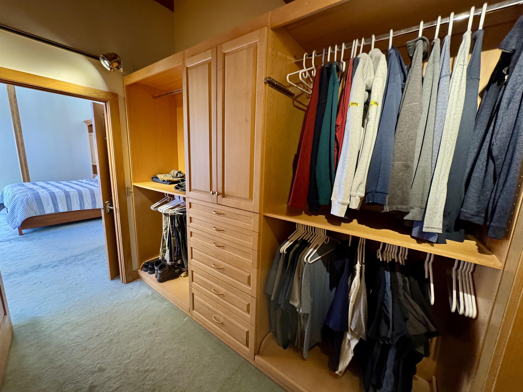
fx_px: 212
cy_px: 196
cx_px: 262
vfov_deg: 85.7
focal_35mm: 14
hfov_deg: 102.1
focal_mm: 2.22
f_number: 2.2
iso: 320
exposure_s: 1/60
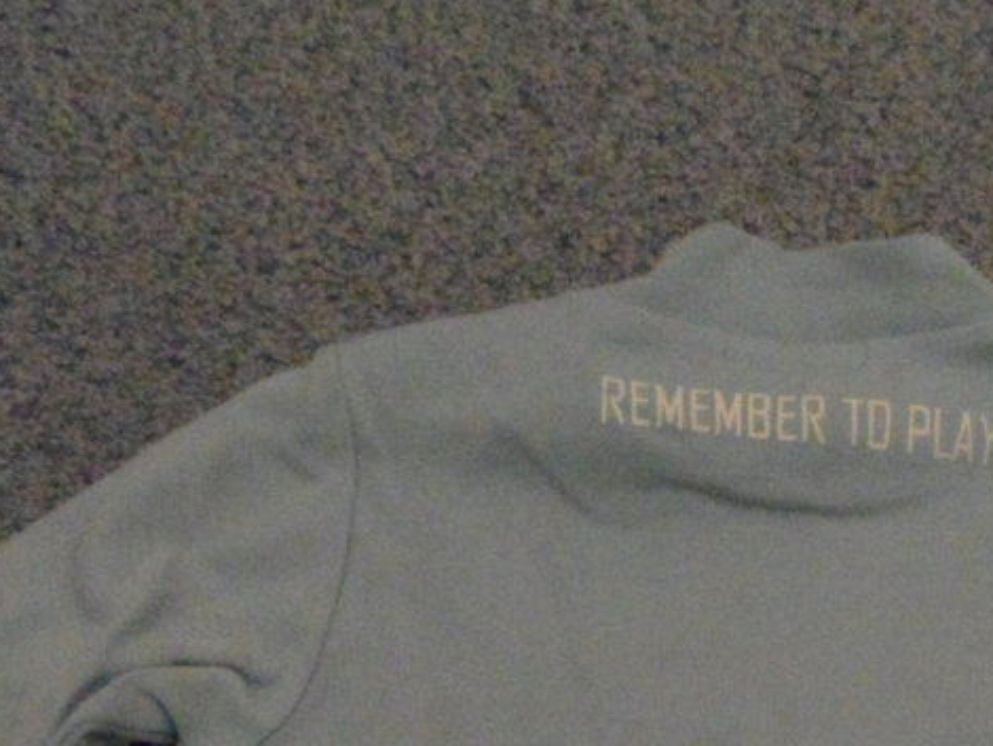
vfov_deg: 20.0
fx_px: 1952
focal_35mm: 68
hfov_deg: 28.1
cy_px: 940
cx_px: 755
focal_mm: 4.1
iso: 800
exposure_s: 1/30
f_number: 2.9
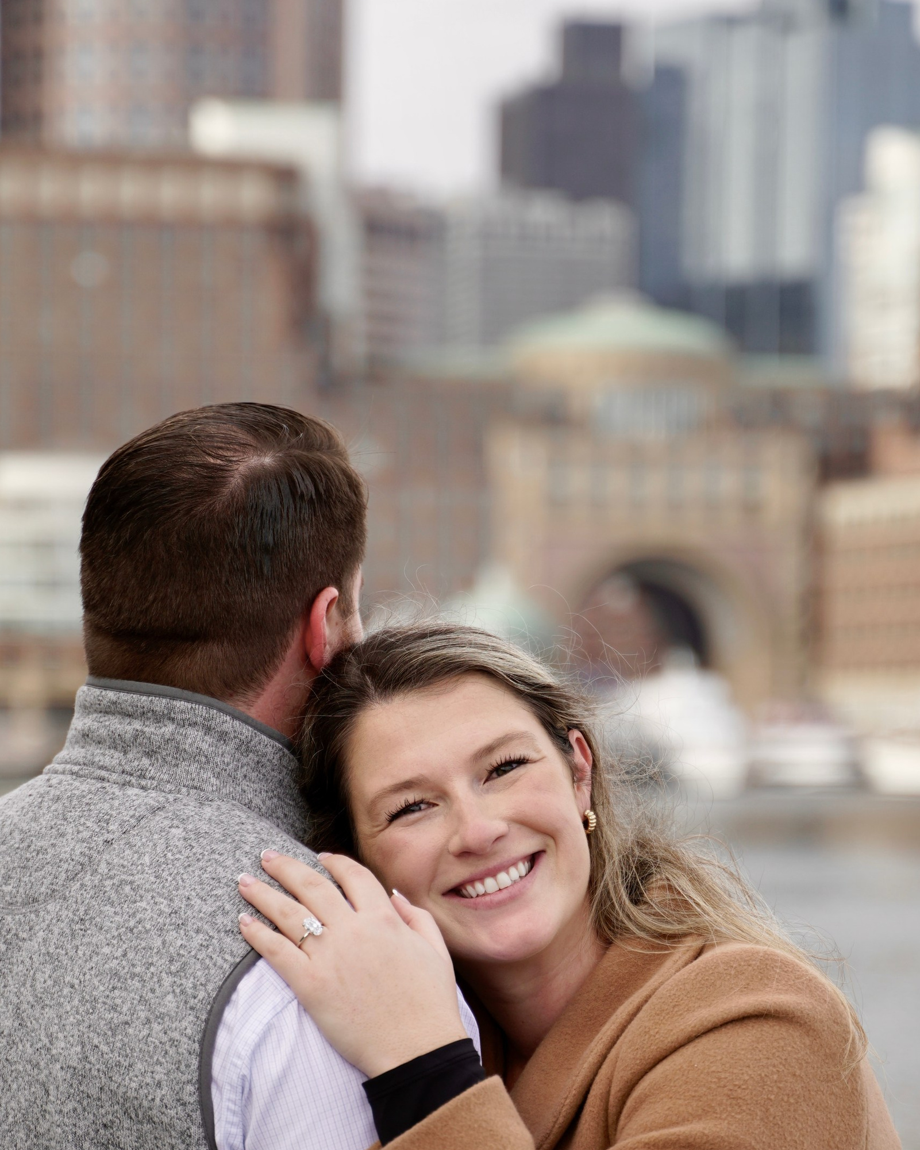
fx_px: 4594
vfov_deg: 14.2
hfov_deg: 11.4
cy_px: 767
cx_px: 416
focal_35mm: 135
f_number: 2.8
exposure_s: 1/1000
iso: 100
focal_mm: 75
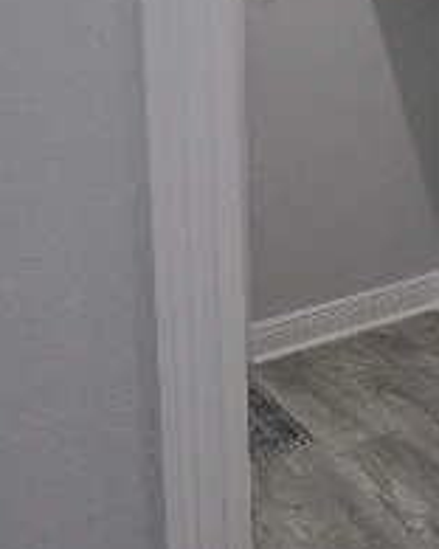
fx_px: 845
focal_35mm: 52
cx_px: 469
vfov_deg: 33.7
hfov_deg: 27.0
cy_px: 37
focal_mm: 12
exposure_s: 1/60
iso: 450
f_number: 4
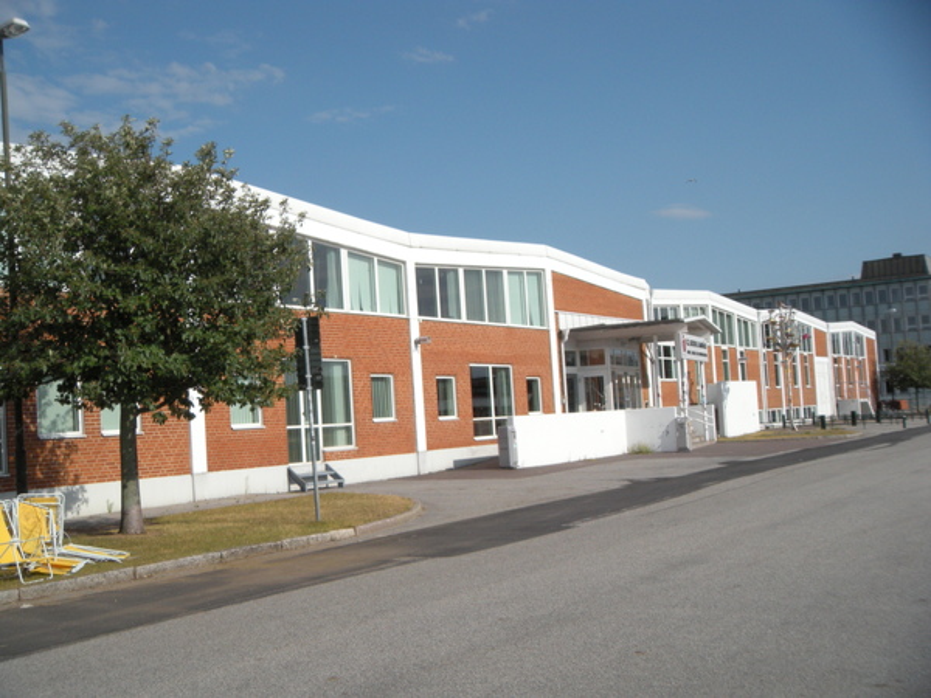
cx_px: 466
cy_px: 349
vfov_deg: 32.9
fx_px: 1183
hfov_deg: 42.9
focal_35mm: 44
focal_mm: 7.4
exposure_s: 1/457
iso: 89
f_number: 7.1
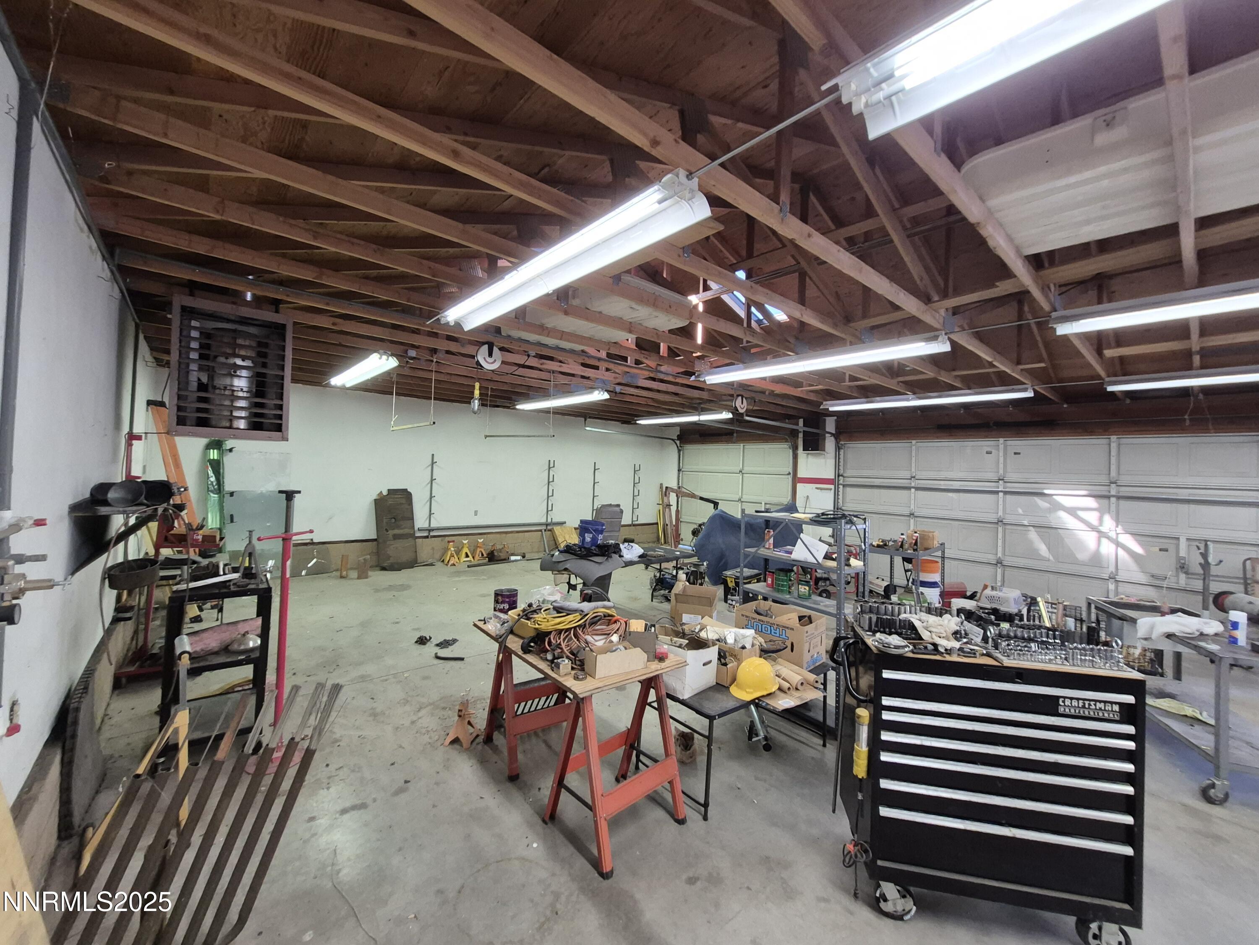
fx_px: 473
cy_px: 472
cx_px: 630
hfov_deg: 106.2
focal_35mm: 13
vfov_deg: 89.9
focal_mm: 1.74
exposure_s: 1/60
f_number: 2.2
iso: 200
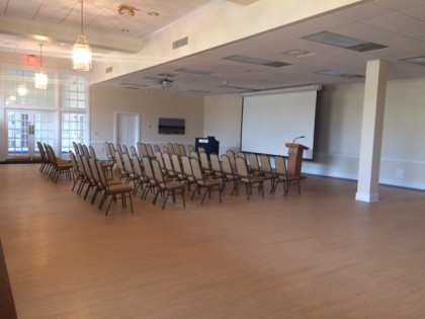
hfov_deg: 61.7
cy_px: 160
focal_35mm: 29
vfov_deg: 48.2
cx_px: 212
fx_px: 356
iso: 125
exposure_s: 1/30
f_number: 2.2
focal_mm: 4.15
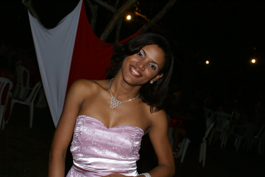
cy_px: 88
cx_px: 132
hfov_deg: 37.8
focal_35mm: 52
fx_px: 387
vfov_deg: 25.8
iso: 400
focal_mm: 35
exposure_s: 1/60
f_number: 5.6
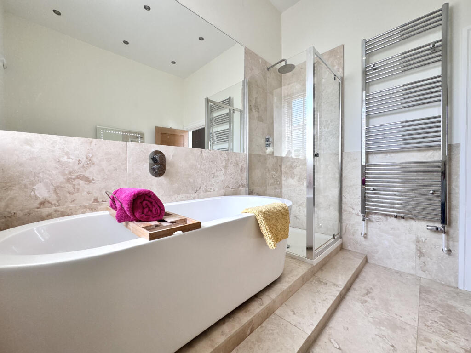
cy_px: 176
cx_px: 236
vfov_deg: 85.7
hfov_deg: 102.1
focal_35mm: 14
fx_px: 190
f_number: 2.2
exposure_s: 1/100
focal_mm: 2.22
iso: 64
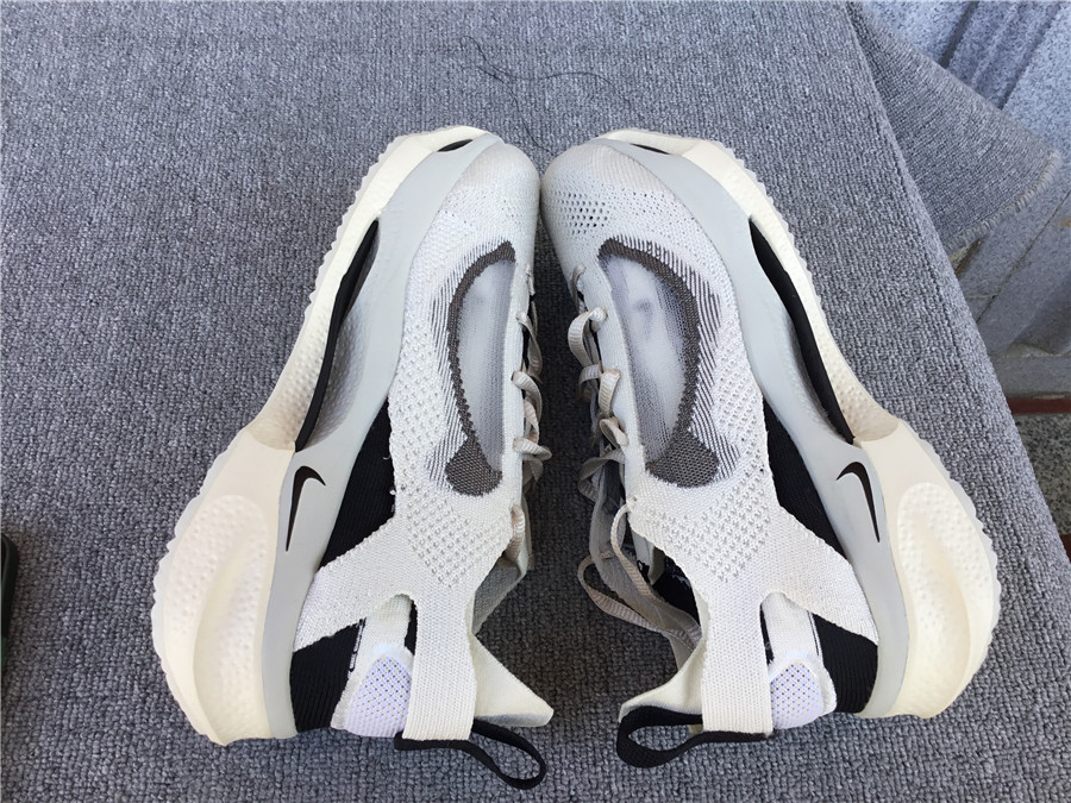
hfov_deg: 58.4
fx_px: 959
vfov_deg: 45.4
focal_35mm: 31
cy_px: 402
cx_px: 536
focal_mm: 3.3
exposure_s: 1/125
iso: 25
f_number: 2.4
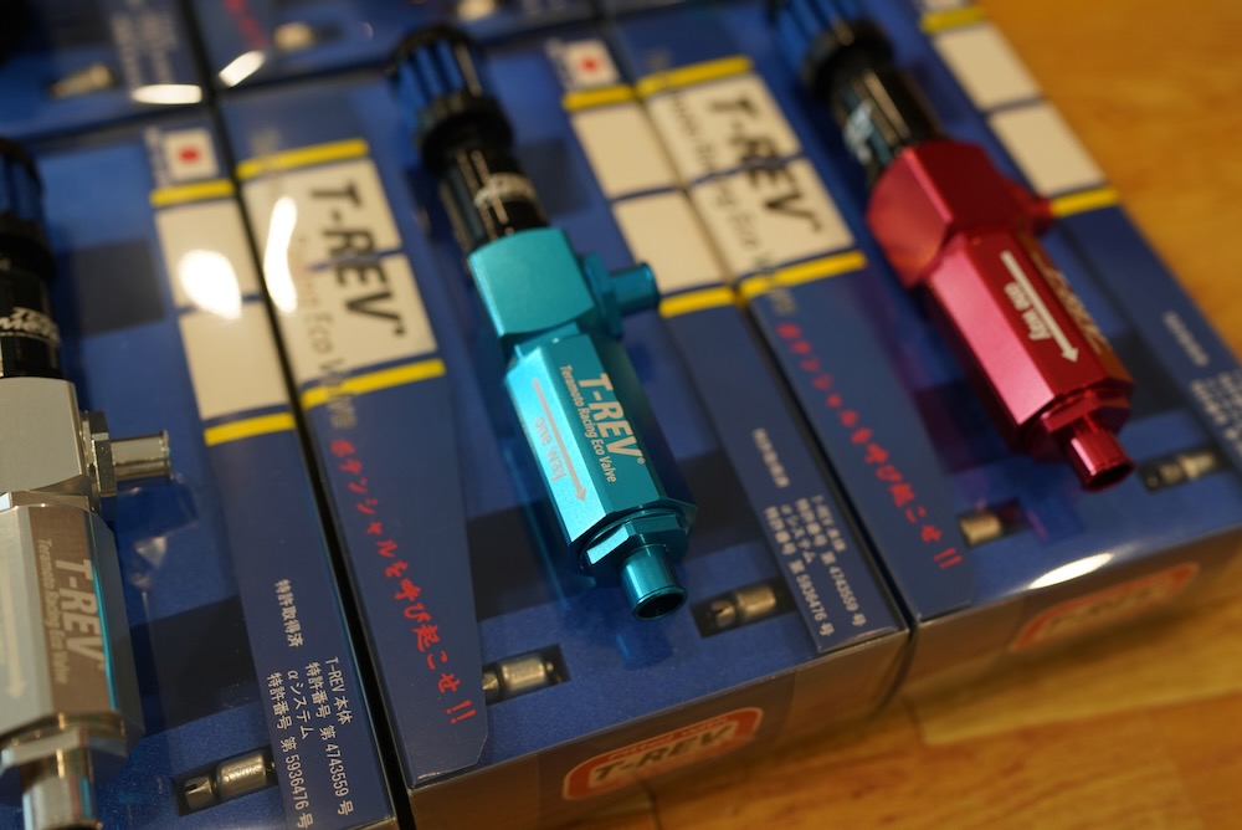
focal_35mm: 35
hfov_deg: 54.4
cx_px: 621
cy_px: 415
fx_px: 1208
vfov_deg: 37.9
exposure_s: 1/80
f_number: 2.8
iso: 800
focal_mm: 35
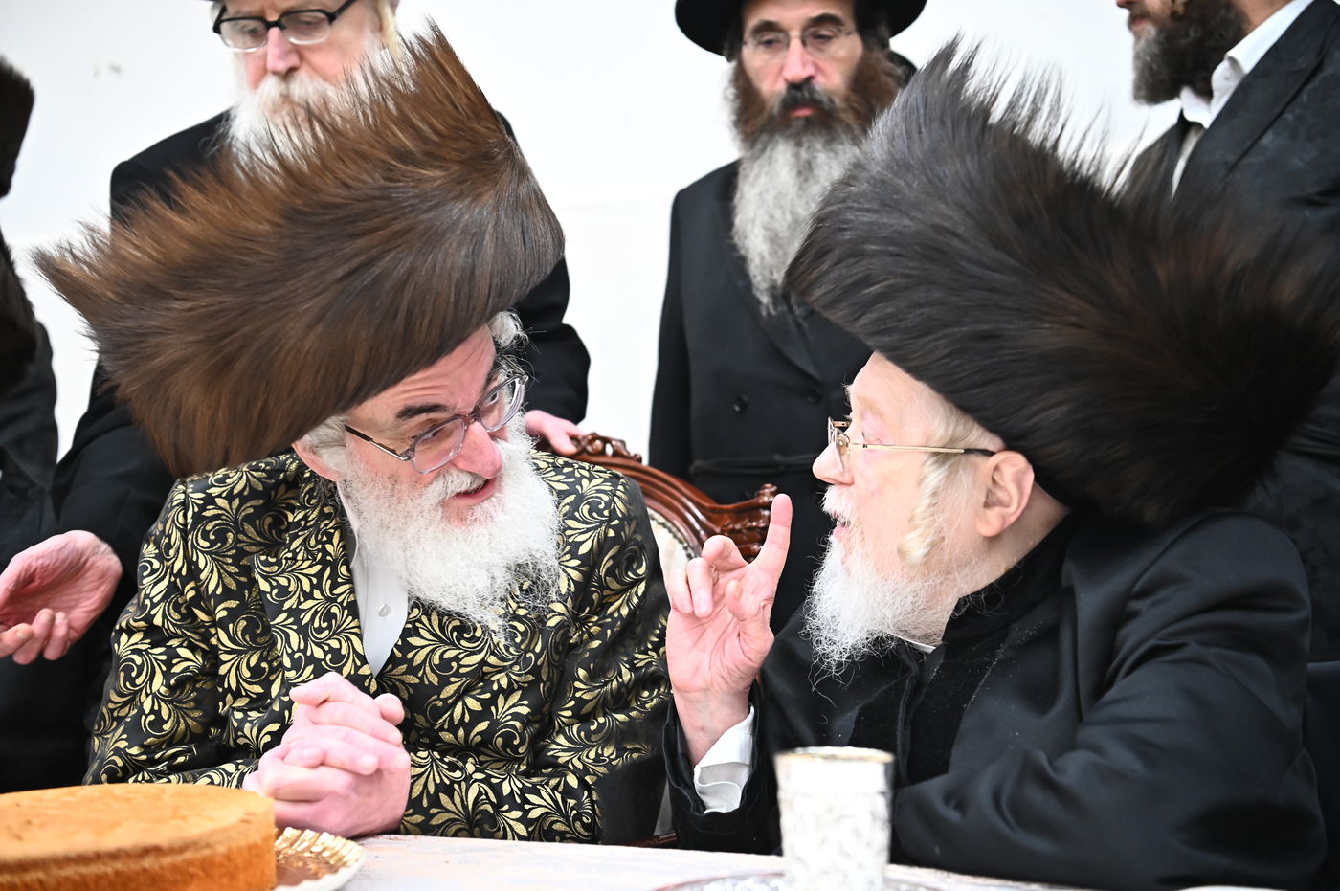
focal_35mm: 48
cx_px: 670
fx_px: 1785
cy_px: 446
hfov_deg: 41.1
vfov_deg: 28.0
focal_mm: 48
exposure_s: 1/200
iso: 2500
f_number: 3.5
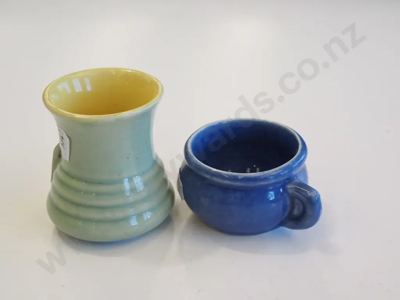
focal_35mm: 60
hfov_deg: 32.2
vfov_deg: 24.4
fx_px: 693
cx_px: 200
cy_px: 150
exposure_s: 1/250
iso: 1600
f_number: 5.6
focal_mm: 30
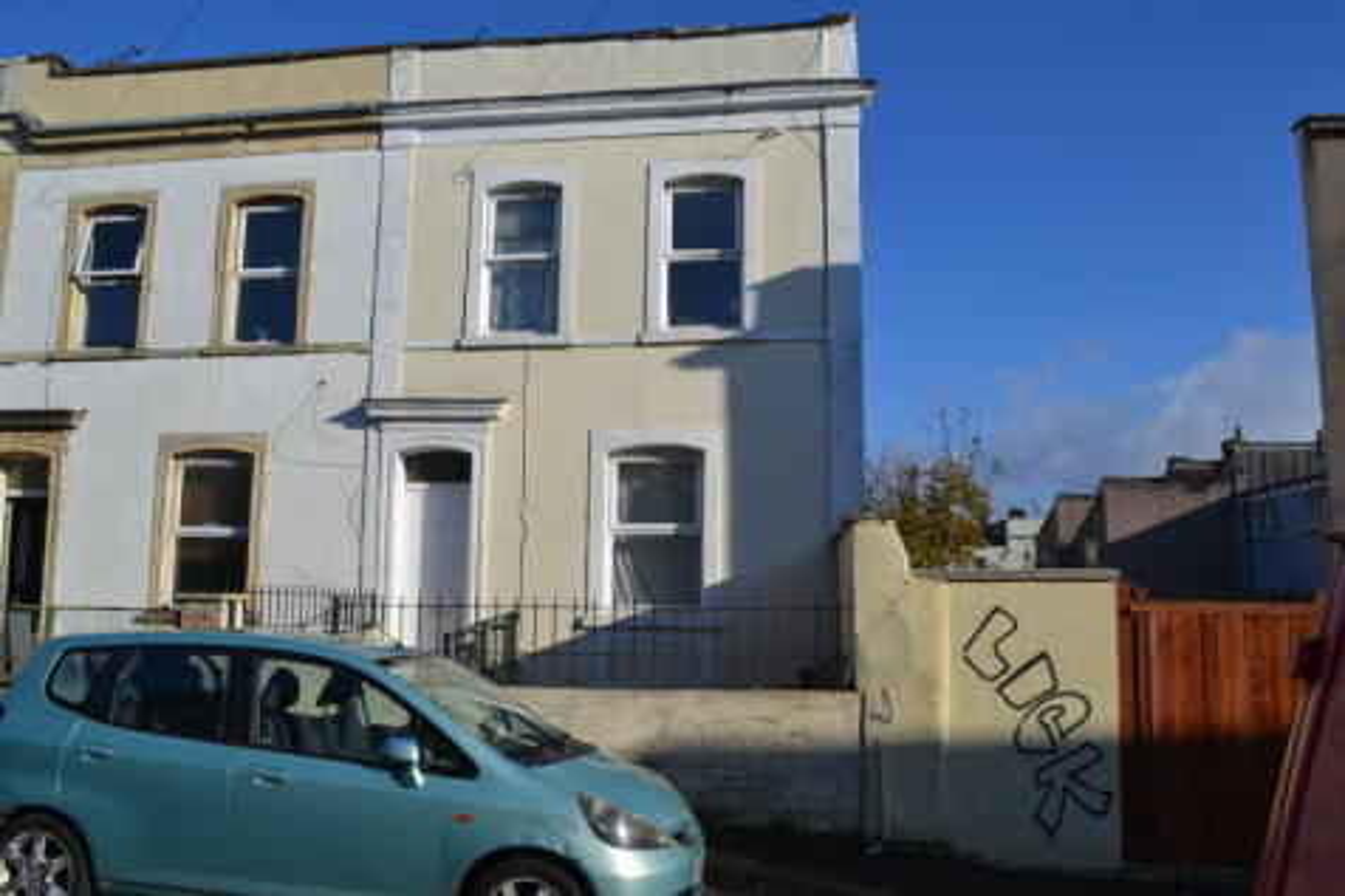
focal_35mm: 27
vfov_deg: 47.9
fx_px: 1008
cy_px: 448
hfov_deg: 67.4
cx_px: 672
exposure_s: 1/250
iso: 100
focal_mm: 18
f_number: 8
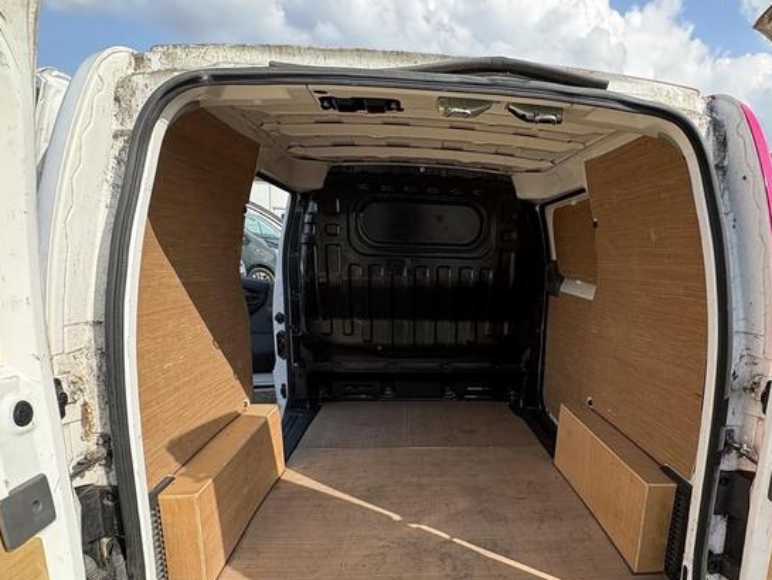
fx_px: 513
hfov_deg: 73.0
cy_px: 370
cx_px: 470
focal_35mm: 23
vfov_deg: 58.0
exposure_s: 1/361
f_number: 2.2
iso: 64
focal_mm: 2.22
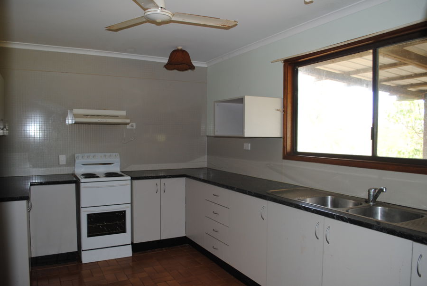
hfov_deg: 67.3
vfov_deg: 48.0
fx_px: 321
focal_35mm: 27
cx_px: 214
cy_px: 143
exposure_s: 1/60
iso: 200
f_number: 3.5
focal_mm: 18
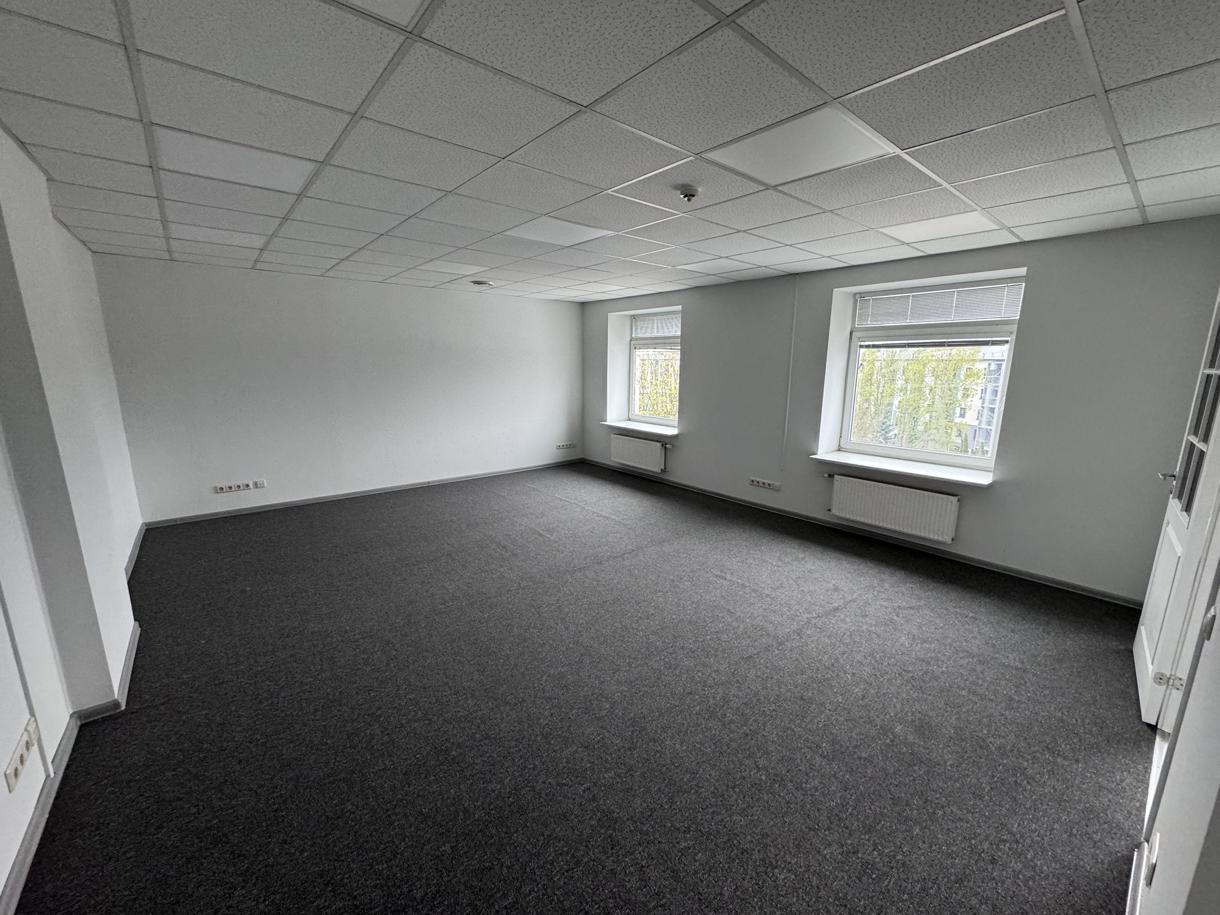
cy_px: 458
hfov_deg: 102.1
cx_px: 610
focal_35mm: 14
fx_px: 493
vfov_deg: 85.7
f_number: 2.2
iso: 250
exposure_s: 1/99
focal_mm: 2.22
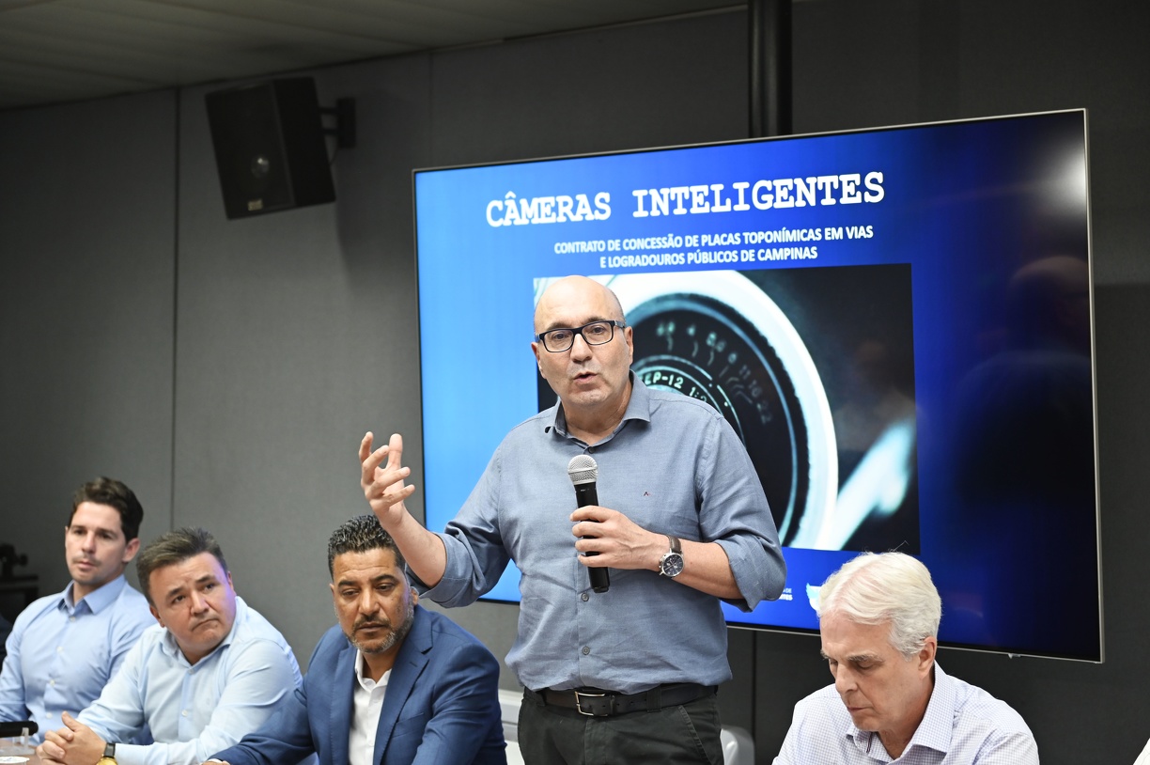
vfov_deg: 19.4
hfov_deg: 28.9
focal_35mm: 70
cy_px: 382
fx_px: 2234
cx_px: 575
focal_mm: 70
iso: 1000
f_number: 3.5
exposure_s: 1/160
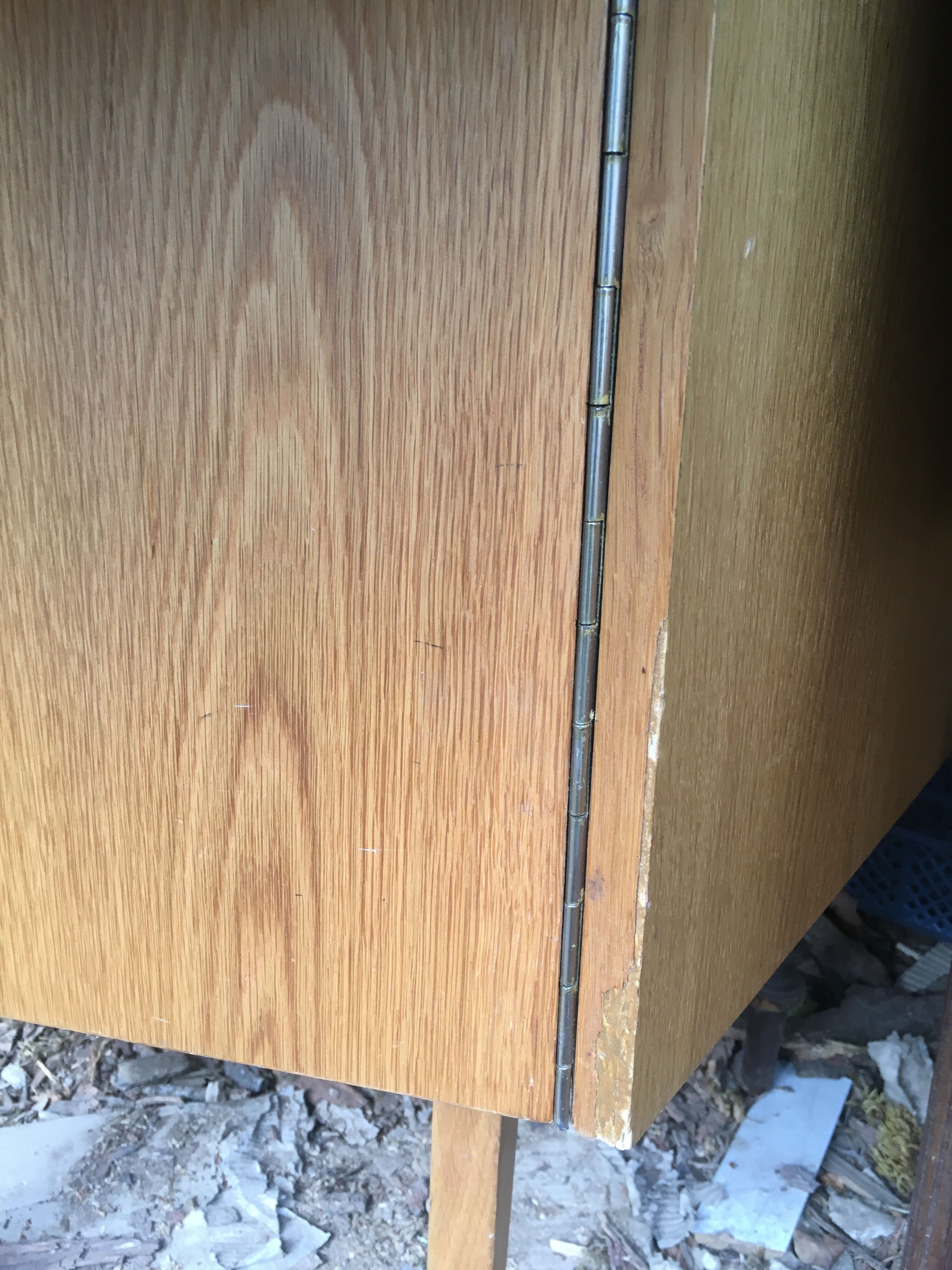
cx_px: 476
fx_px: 1063
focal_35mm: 29
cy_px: 635
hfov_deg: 48.2
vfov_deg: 61.7
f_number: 2.2
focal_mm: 4.15
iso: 40
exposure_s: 1/33
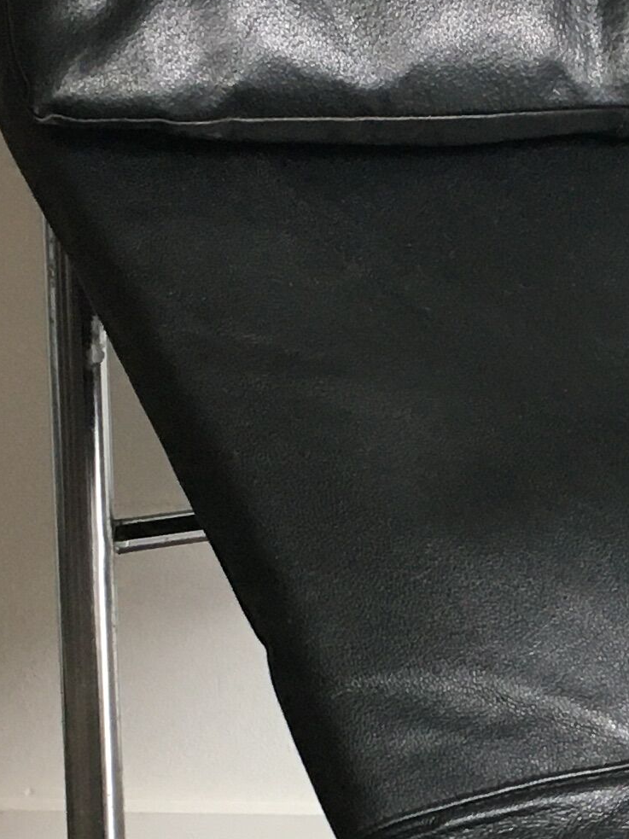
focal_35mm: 119
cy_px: 743
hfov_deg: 12.0
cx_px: 889
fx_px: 2884
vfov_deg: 16.4
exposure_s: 1/33
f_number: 2.2
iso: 125
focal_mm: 4.15
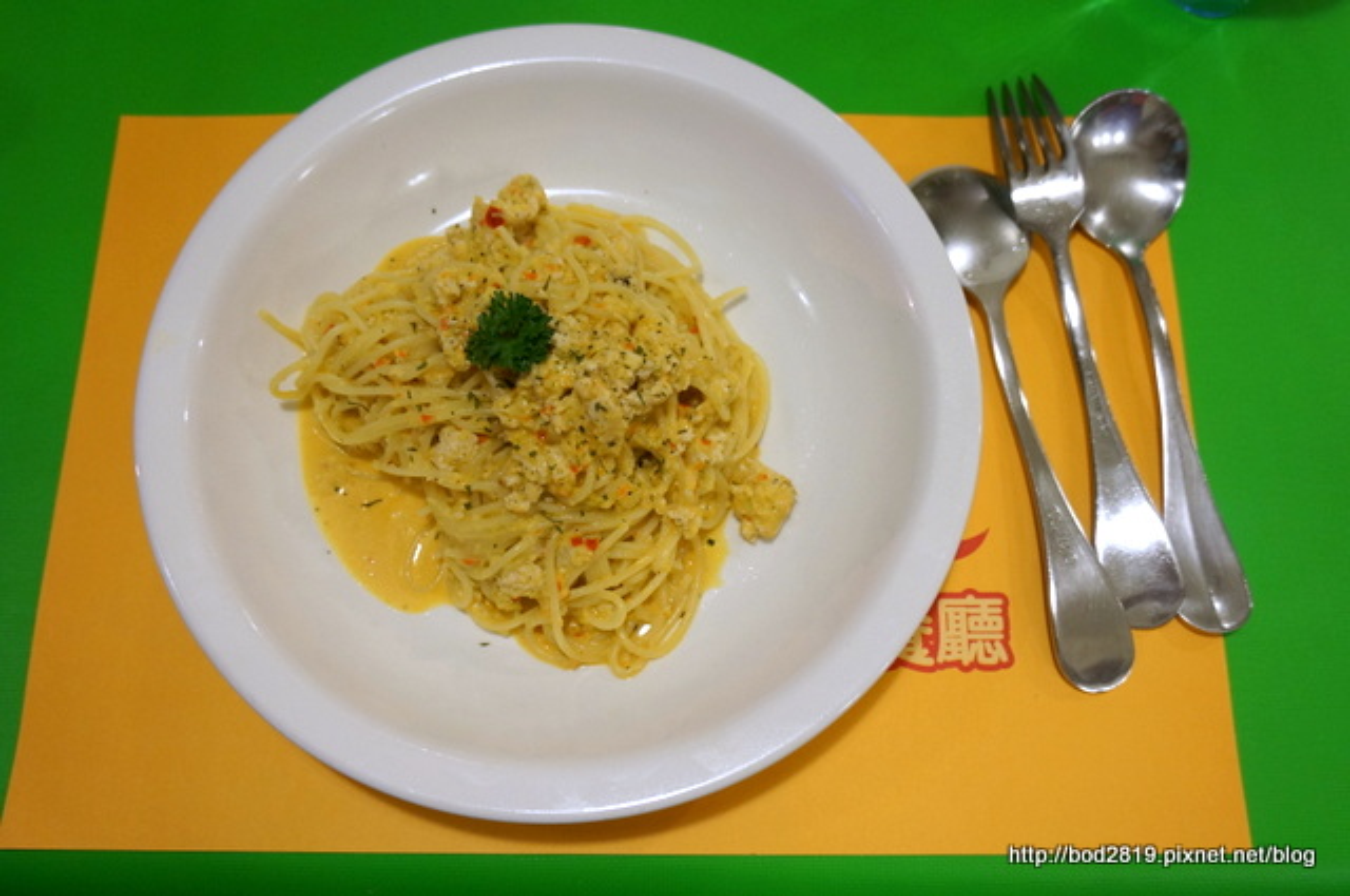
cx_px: 675
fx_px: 1180
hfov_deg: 59.6
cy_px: 448
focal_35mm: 32
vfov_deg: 41.6
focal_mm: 21
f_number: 4
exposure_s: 1/60
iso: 640
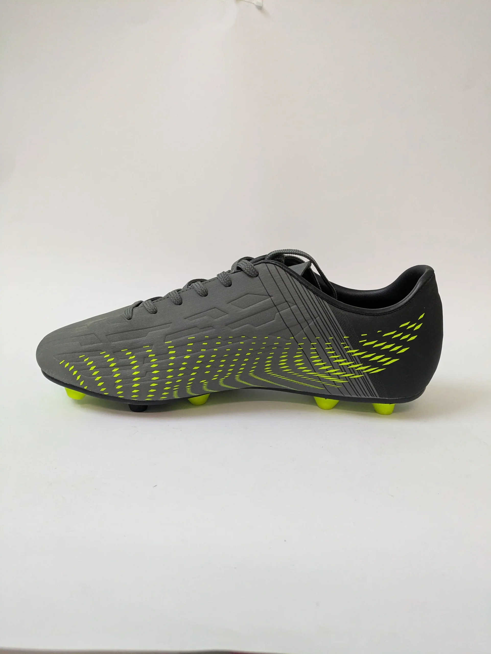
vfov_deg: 69.4
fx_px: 472
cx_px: 246
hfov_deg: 54.9
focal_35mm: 25
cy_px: 327
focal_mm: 5.43
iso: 545
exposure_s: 1/100
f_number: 1.89
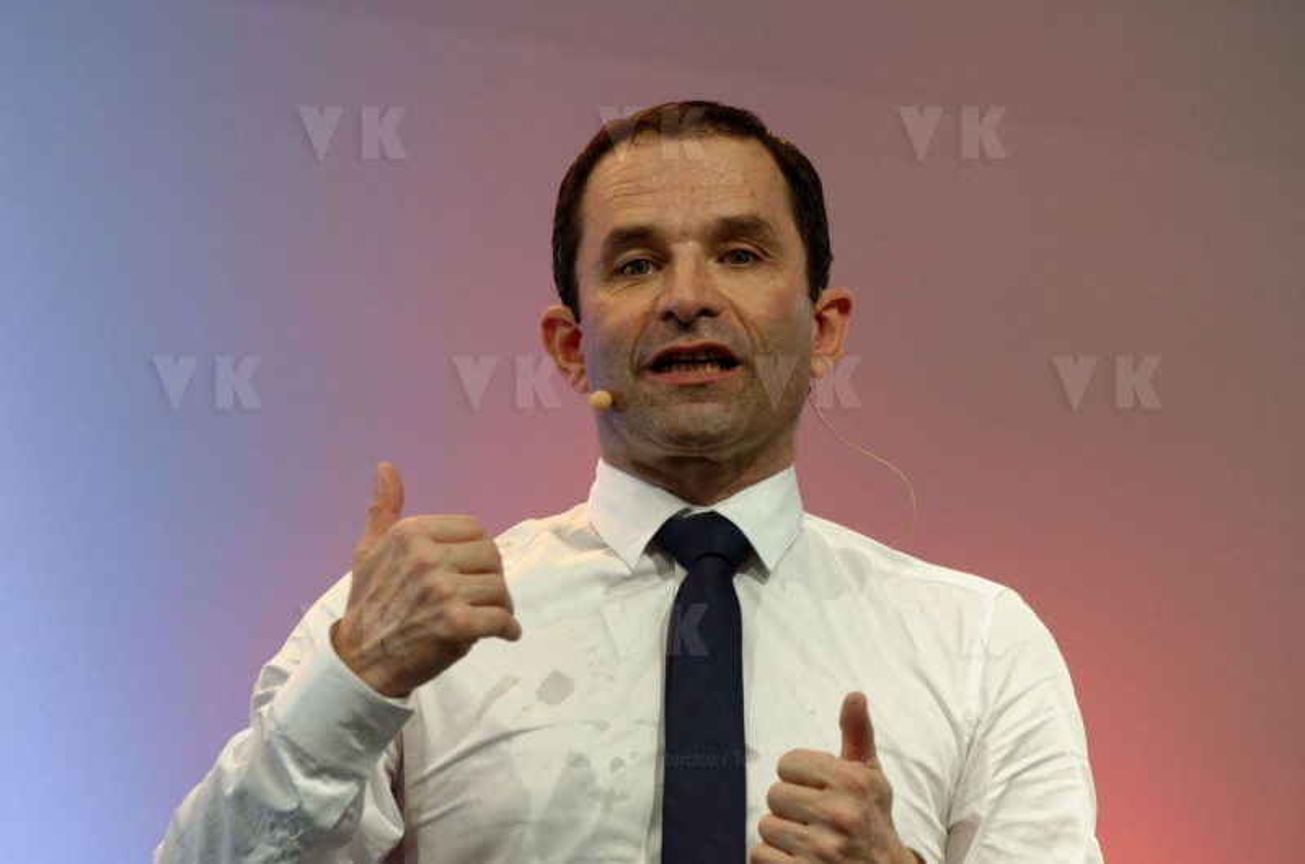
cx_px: 652
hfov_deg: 6.9
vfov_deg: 4.6
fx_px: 10853
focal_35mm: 300
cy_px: 432
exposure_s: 1/500
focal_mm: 200
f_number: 4.5
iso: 1000
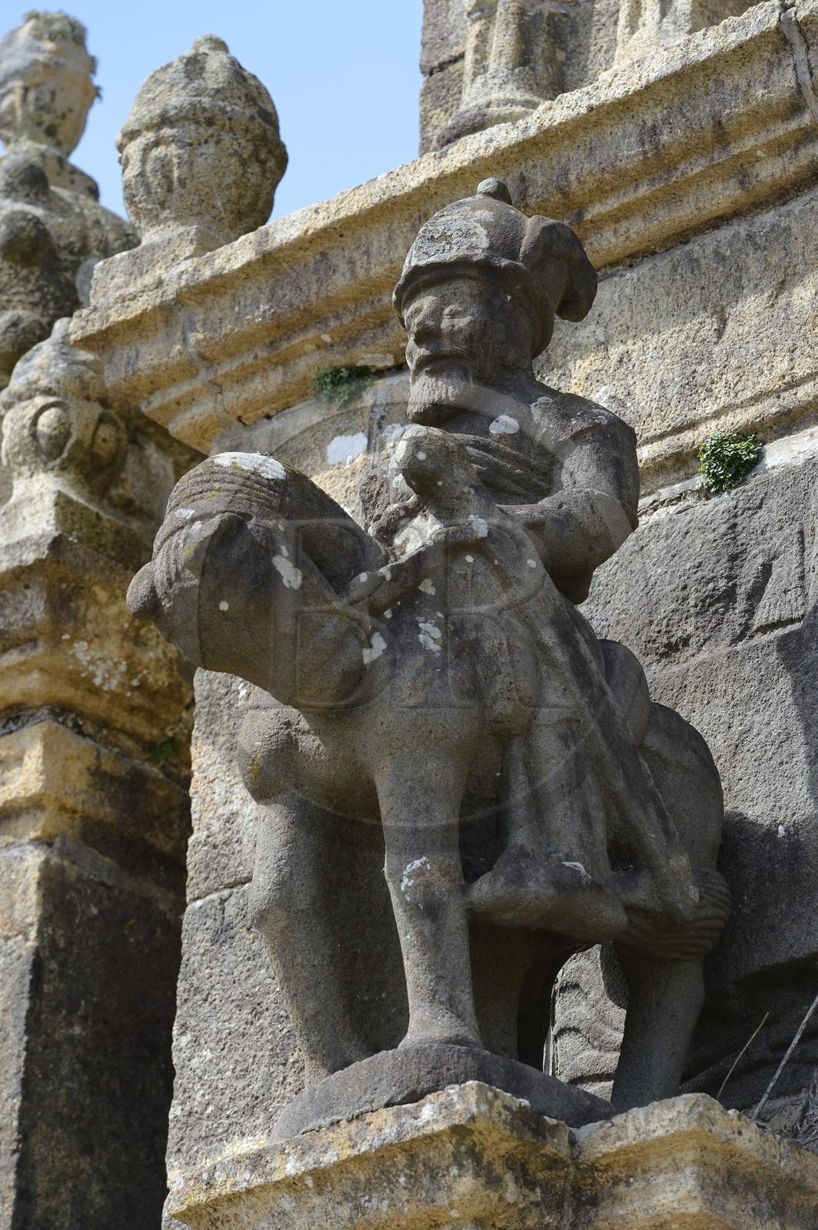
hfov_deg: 7.2
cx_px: 409
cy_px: 615
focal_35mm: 190
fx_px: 6487
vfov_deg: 10.8
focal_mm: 190
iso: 200
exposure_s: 1/250
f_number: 8
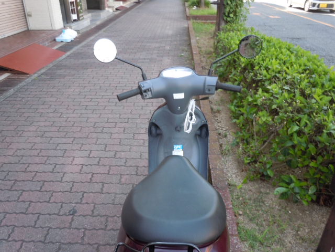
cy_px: 126
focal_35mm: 28
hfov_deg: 63.4
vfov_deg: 49.7
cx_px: 168
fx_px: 271
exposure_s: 1/60
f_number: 3.7
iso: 125
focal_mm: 5
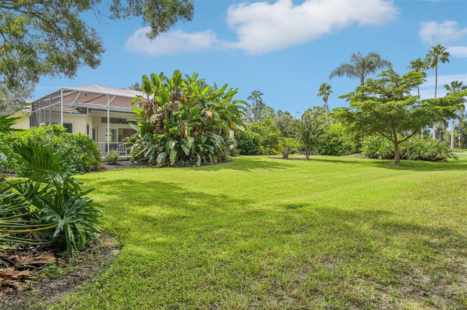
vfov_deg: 59.4
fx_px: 272
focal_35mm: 21
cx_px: 234
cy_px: 155
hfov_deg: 81.3
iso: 400
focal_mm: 21
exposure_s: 1/800
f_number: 8
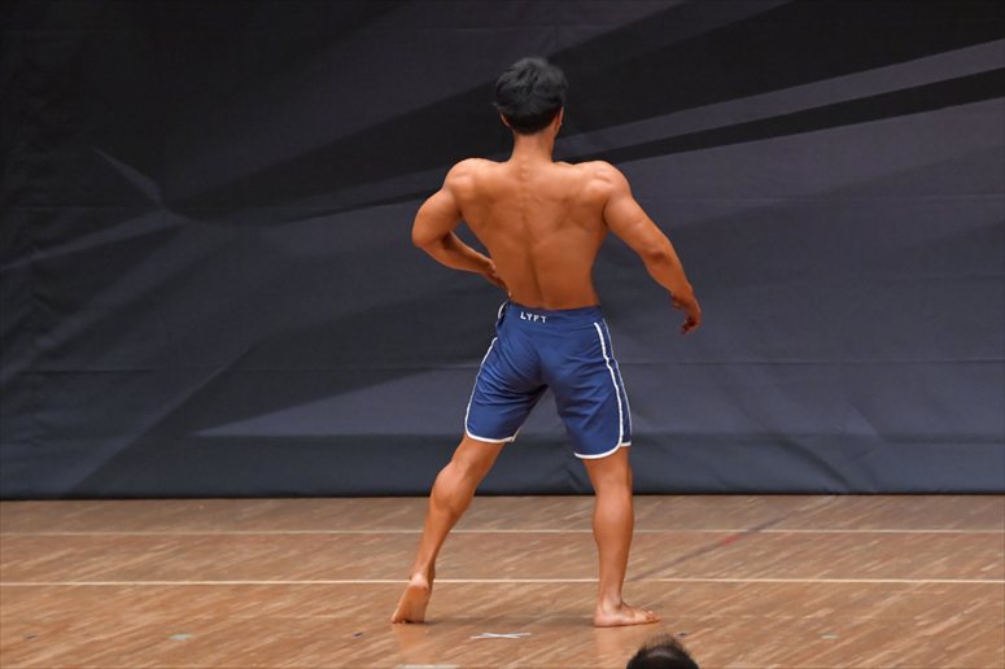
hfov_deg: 7.2
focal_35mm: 285
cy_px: 334
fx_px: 7952
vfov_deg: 4.8
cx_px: 502
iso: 6400
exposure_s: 1/400
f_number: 5.6
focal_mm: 190
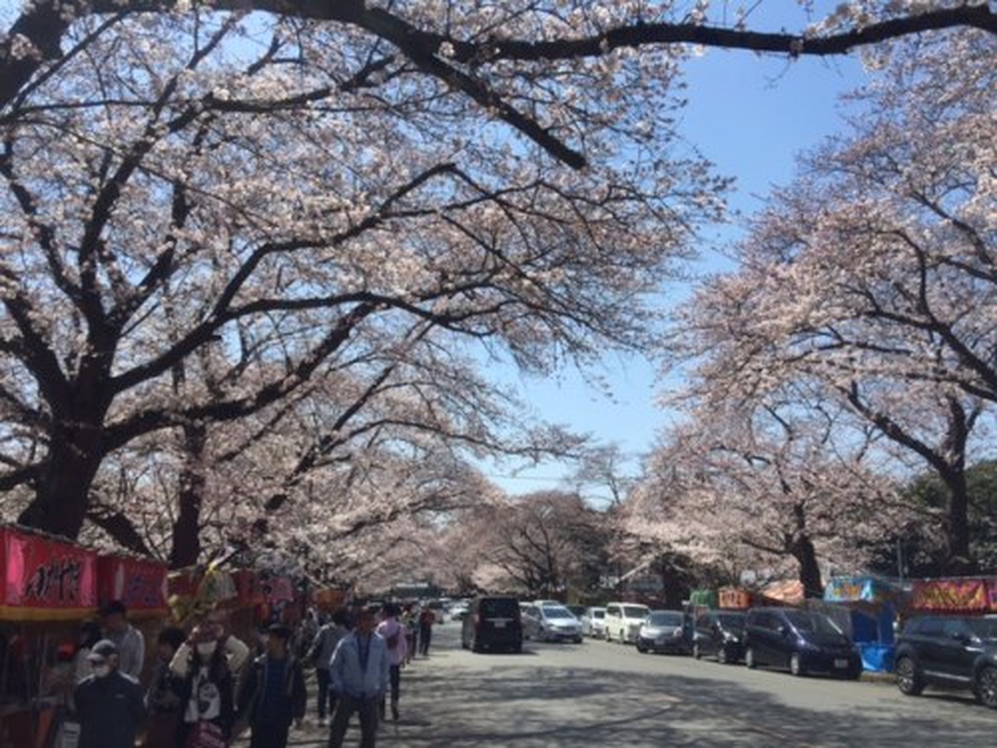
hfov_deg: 61.7
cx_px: 498
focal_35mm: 29
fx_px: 835
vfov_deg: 48.2
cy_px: 374
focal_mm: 4.15
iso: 32
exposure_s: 1/2198
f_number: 2.2
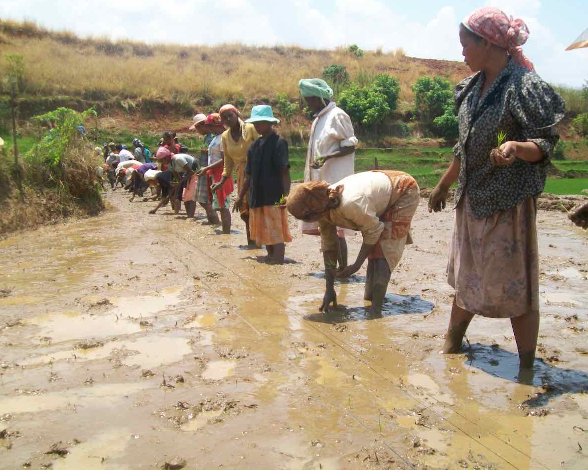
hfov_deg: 50.3
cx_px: 278
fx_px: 626
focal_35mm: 36
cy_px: 237
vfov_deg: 41.2
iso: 64
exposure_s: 1/320
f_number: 4.9
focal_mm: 6.1
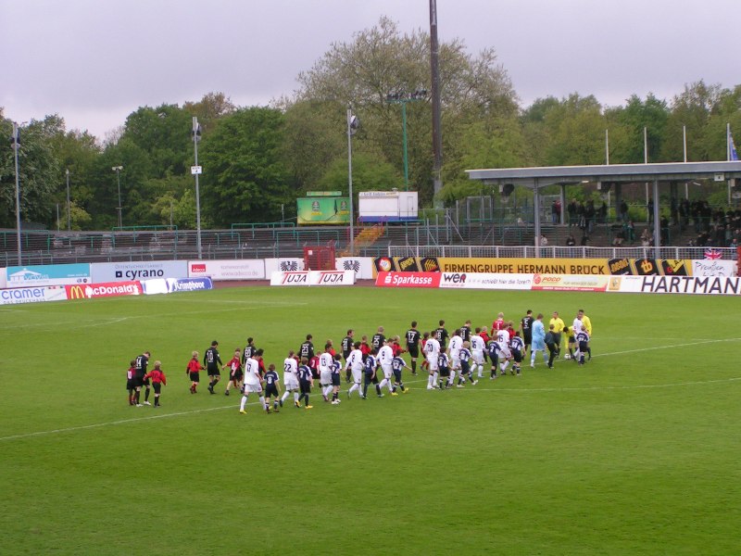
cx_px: 370
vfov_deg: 17.2
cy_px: 278
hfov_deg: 22.8
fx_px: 1841
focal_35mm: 86
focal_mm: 13.2
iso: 100
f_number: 3.2
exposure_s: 1/100
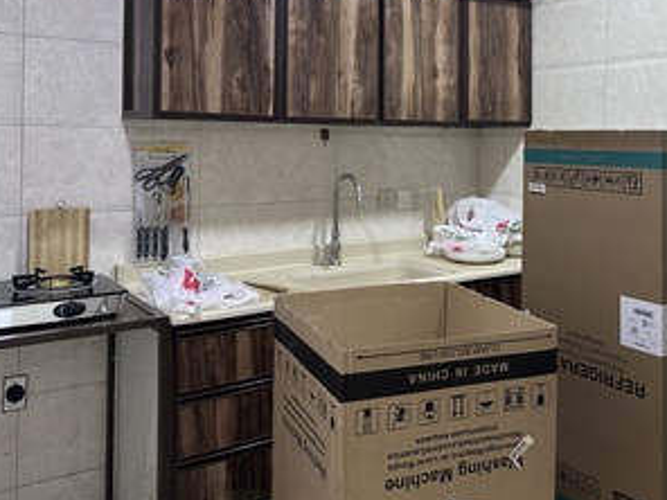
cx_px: 429
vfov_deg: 37.9
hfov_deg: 49.5
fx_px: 713
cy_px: 136
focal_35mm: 37
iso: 200
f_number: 1.78
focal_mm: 6.86
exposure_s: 1/60
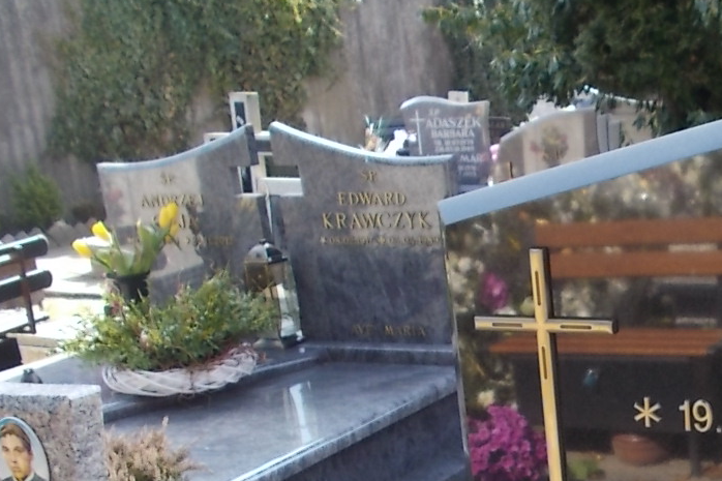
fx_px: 1243
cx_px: 716
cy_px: 450
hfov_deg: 30.2
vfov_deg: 21.3
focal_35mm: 62
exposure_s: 1/160
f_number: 3.2
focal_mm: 4.6
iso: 80
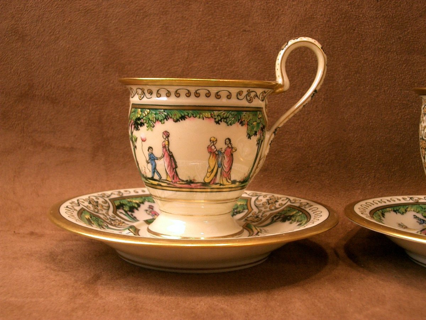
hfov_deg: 38.9
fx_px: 603
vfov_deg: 29.7
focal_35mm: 49
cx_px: 213
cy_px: 160
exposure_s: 1/40
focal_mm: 8.2
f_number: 3.1
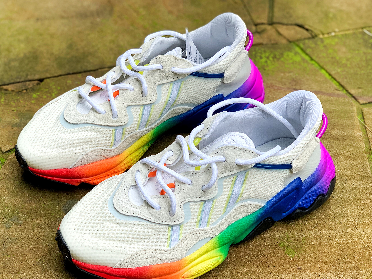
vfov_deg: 23.3
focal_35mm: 63
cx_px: 173
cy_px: 161
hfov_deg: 30.7
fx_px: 677
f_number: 2.4
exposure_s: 1/307
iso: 16
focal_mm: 6
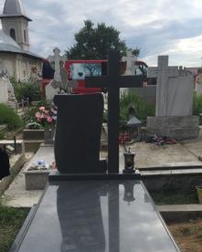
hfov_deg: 32.8
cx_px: 96
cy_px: 190
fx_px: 344
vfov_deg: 39.2
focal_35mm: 46
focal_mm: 4.15
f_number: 2.2
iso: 32
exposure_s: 1/1276
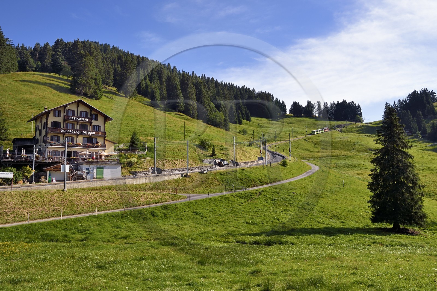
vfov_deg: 41.0
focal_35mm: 32
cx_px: 218
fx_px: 388
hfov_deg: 58.8
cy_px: 146
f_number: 13
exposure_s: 1/250
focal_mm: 32
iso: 200
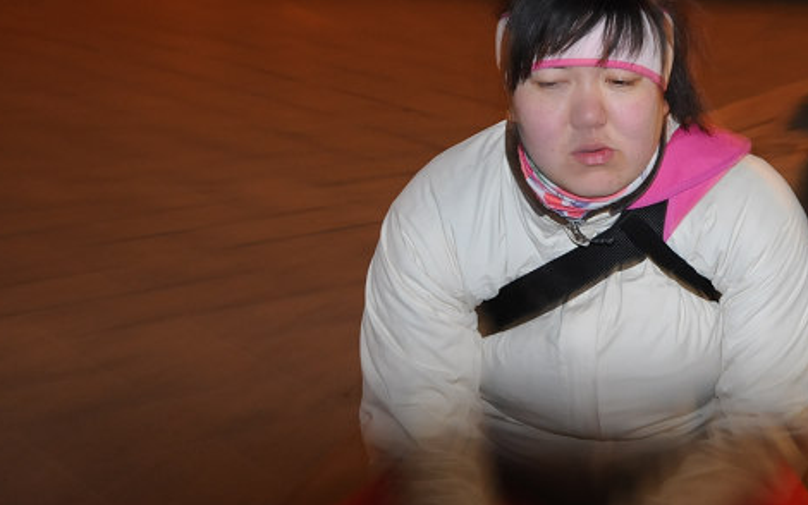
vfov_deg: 11.7
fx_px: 2467
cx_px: 621
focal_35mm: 112
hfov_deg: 18.5
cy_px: 112
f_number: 5
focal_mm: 46
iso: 800
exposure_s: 1/10
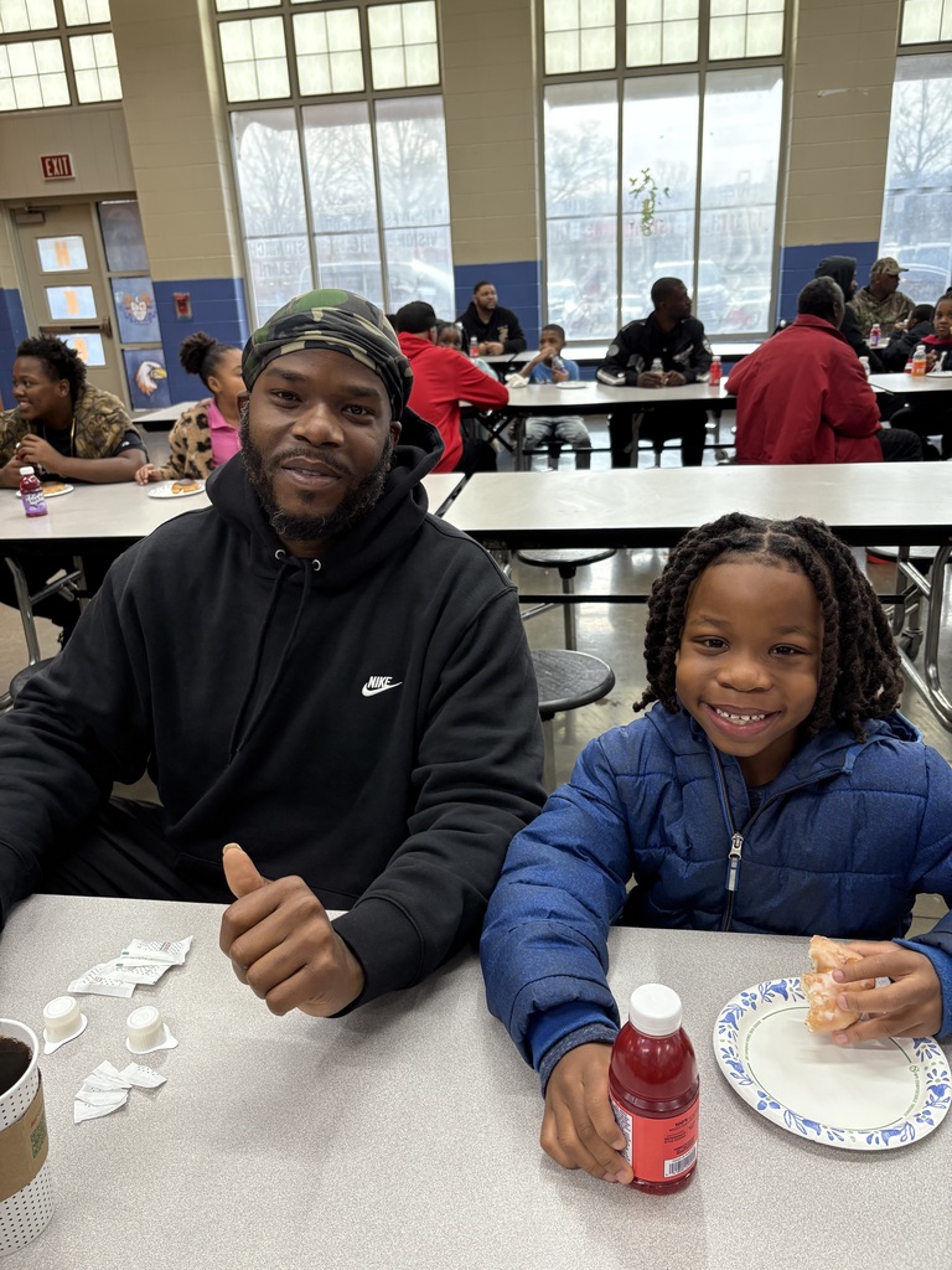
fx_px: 953
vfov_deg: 67.3
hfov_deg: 53.1
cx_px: 476
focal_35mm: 26
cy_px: 635
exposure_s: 1/60
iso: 160
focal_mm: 5.96
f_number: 1.6
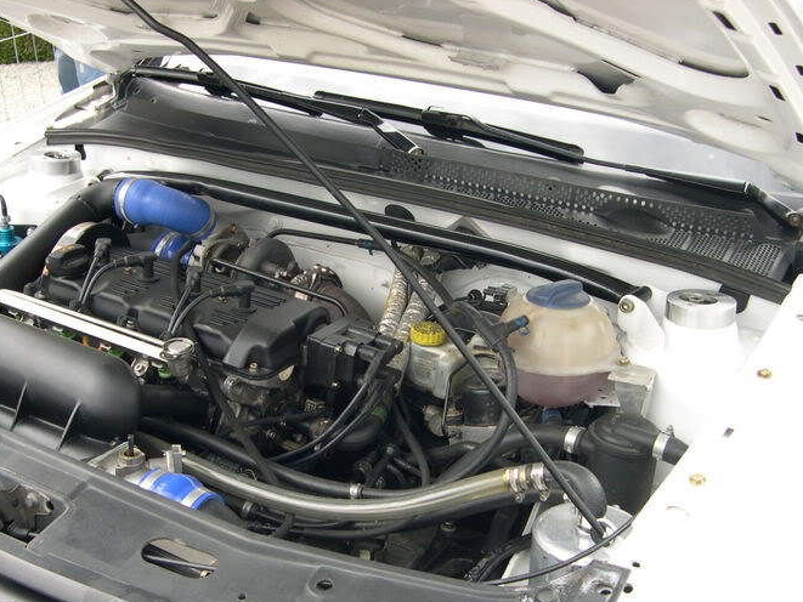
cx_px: 335
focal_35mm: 46
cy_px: 360
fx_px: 1067
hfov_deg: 41.1
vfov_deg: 31.4
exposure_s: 1/144
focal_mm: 8
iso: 100
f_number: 2.8
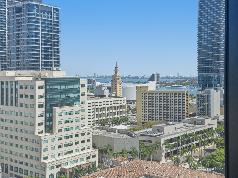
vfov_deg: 30.3
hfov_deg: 39.7
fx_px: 330
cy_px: 89
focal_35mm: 48
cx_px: 119
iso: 64
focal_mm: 6.8
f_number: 1.8
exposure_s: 1/1330
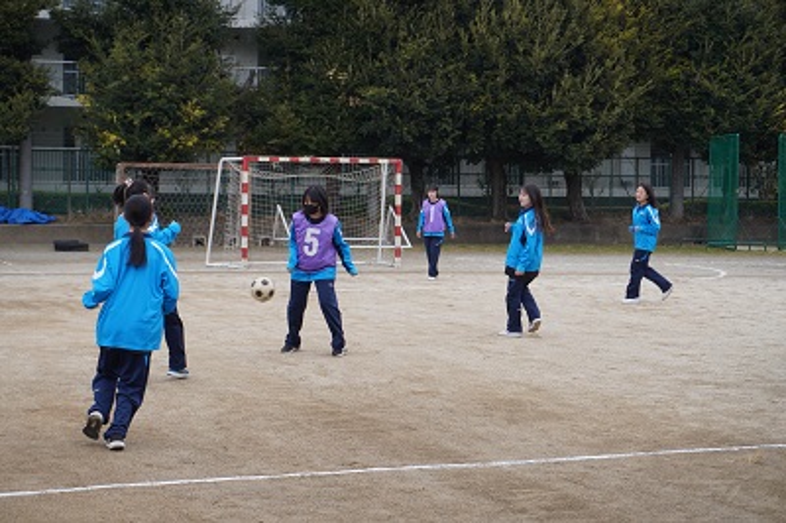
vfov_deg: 19.7
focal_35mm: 69
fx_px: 1505
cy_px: 262
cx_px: 393
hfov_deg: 29.3
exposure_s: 1/200
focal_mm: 46
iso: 100
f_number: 6.3
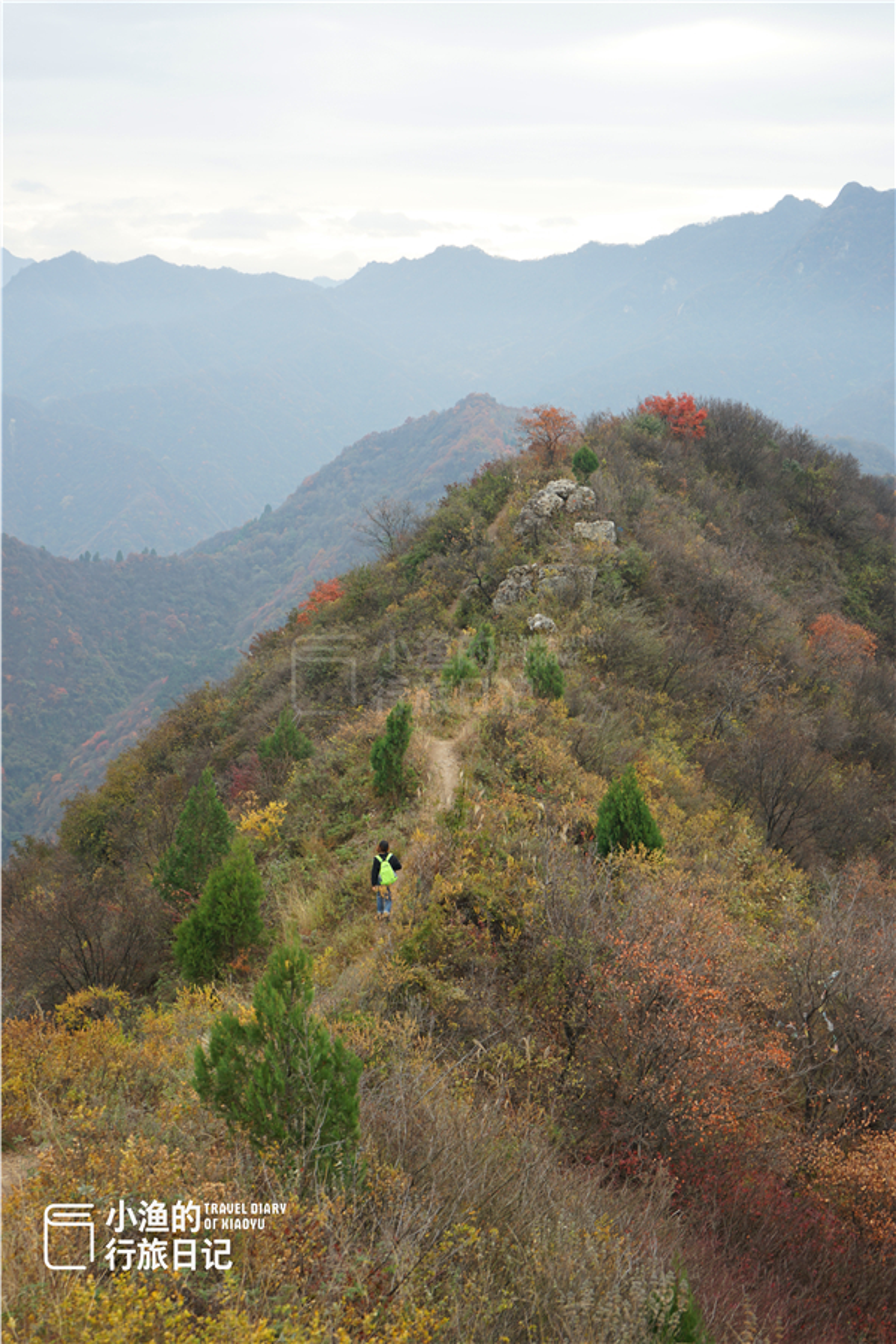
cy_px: 672
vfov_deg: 41.9
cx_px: 448
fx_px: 1755
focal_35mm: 47
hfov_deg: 28.6
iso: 100
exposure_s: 1/80
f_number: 6.3
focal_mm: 47
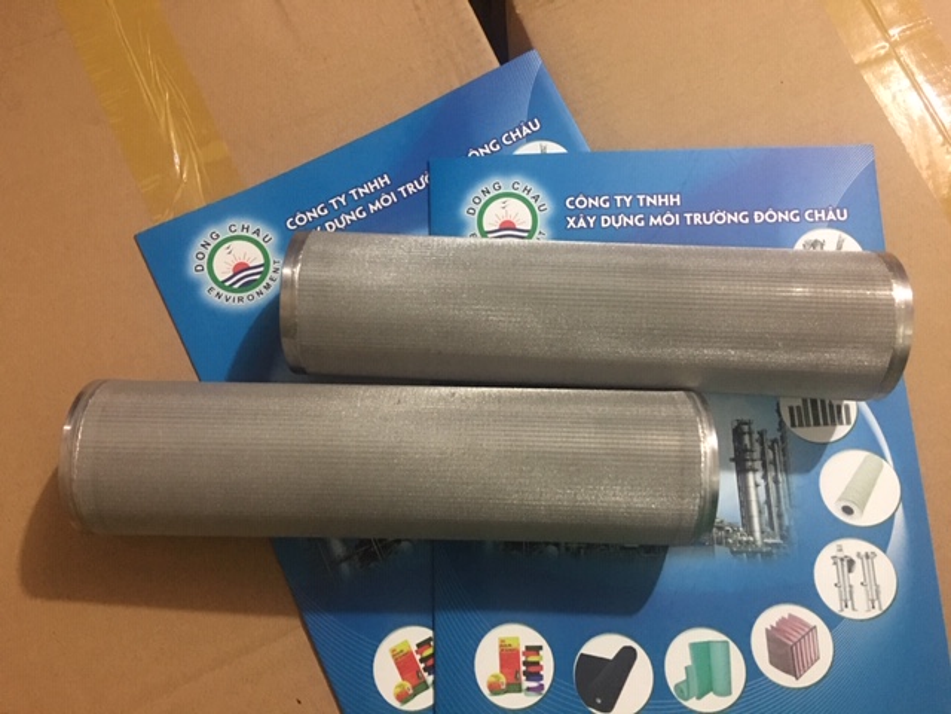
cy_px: 357
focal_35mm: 29
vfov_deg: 48.2
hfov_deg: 61.7
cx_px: 476
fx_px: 797
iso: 160
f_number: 2.2
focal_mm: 4.15
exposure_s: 1/8
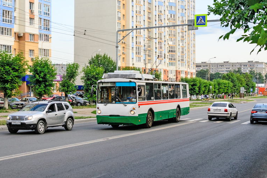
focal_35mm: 57
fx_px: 423
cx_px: 142
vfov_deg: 23.6
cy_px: 52
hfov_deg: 35.0
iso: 200
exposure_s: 1/320
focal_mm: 24
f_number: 6.3
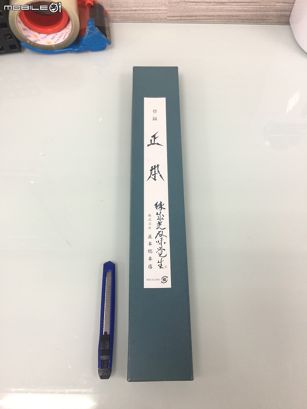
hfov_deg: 48.2
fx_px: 343
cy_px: 204
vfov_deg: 61.7
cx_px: 154
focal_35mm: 29
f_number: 2.2
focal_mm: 4.15
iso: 32
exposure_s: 1/15
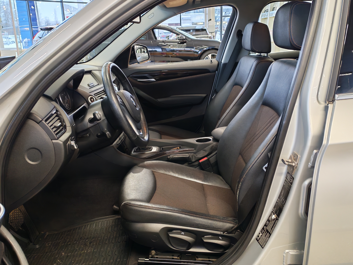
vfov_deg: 41.8
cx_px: 176
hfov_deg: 54.0
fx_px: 347
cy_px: 132
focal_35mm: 34
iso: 500
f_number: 1.9
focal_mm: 6.12
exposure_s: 1/100
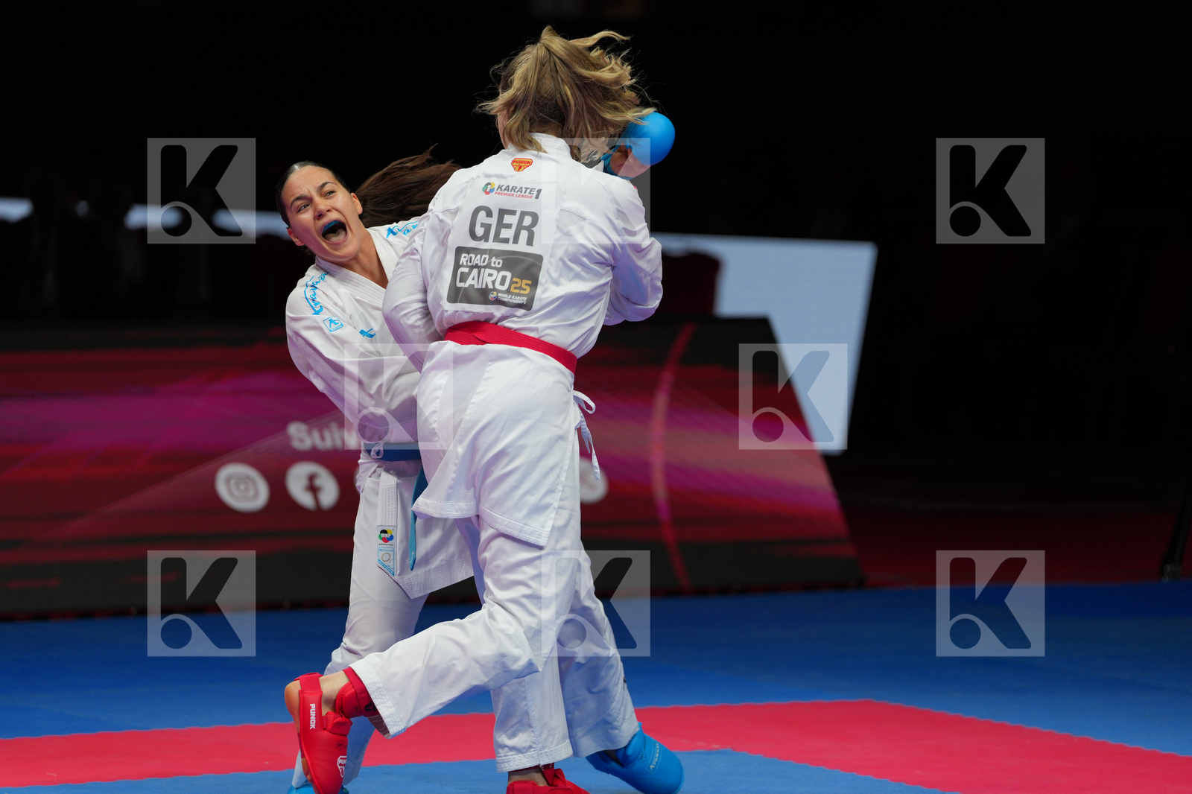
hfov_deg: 10.3
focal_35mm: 200
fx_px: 6620
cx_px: 596
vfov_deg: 6.9
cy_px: 397
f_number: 2.8
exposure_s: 1/1000
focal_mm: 200
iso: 400
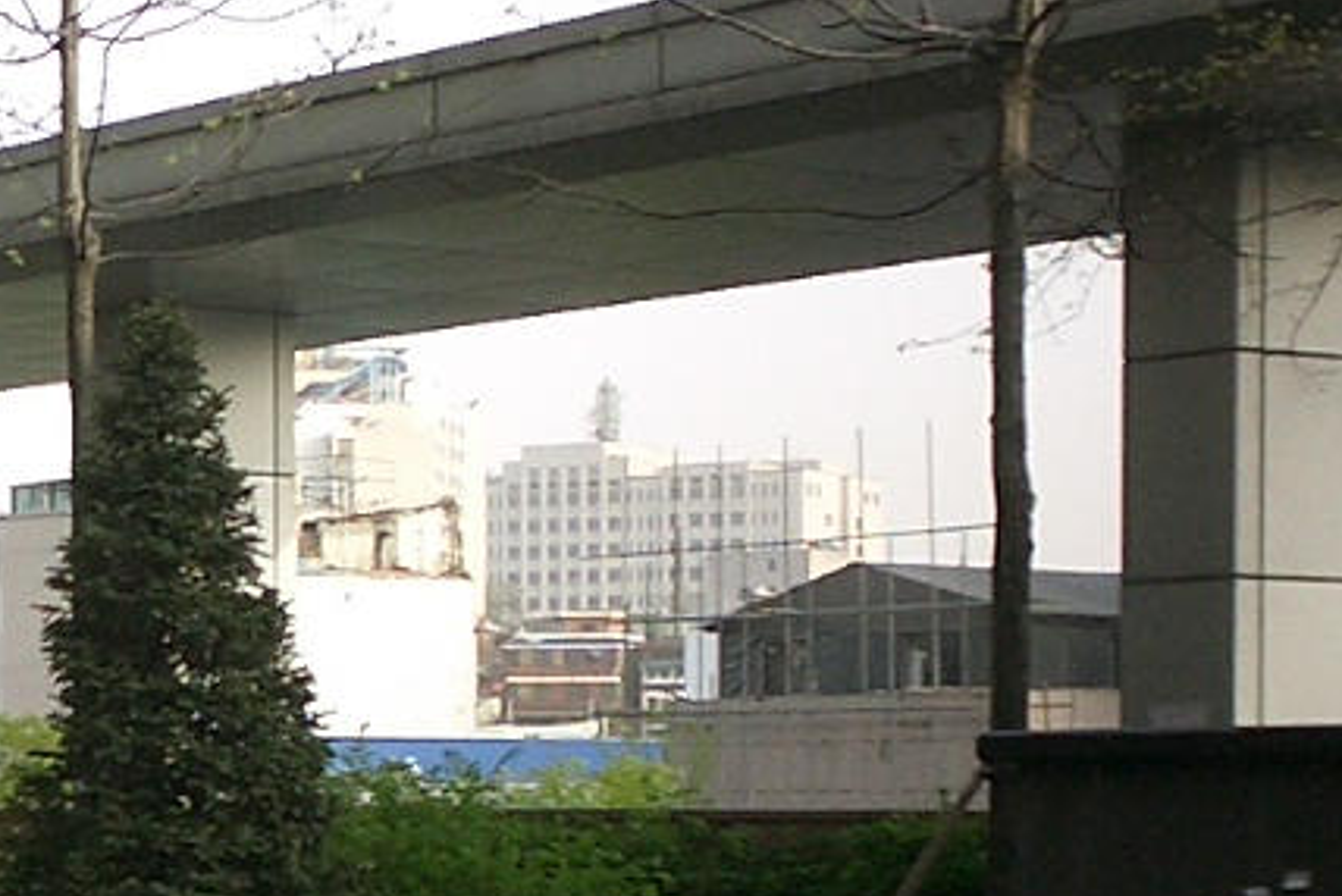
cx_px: -257
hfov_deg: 17.0
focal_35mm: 115
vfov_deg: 11.8
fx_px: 4290
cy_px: 915
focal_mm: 5.6
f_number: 3.5
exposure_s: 1/160
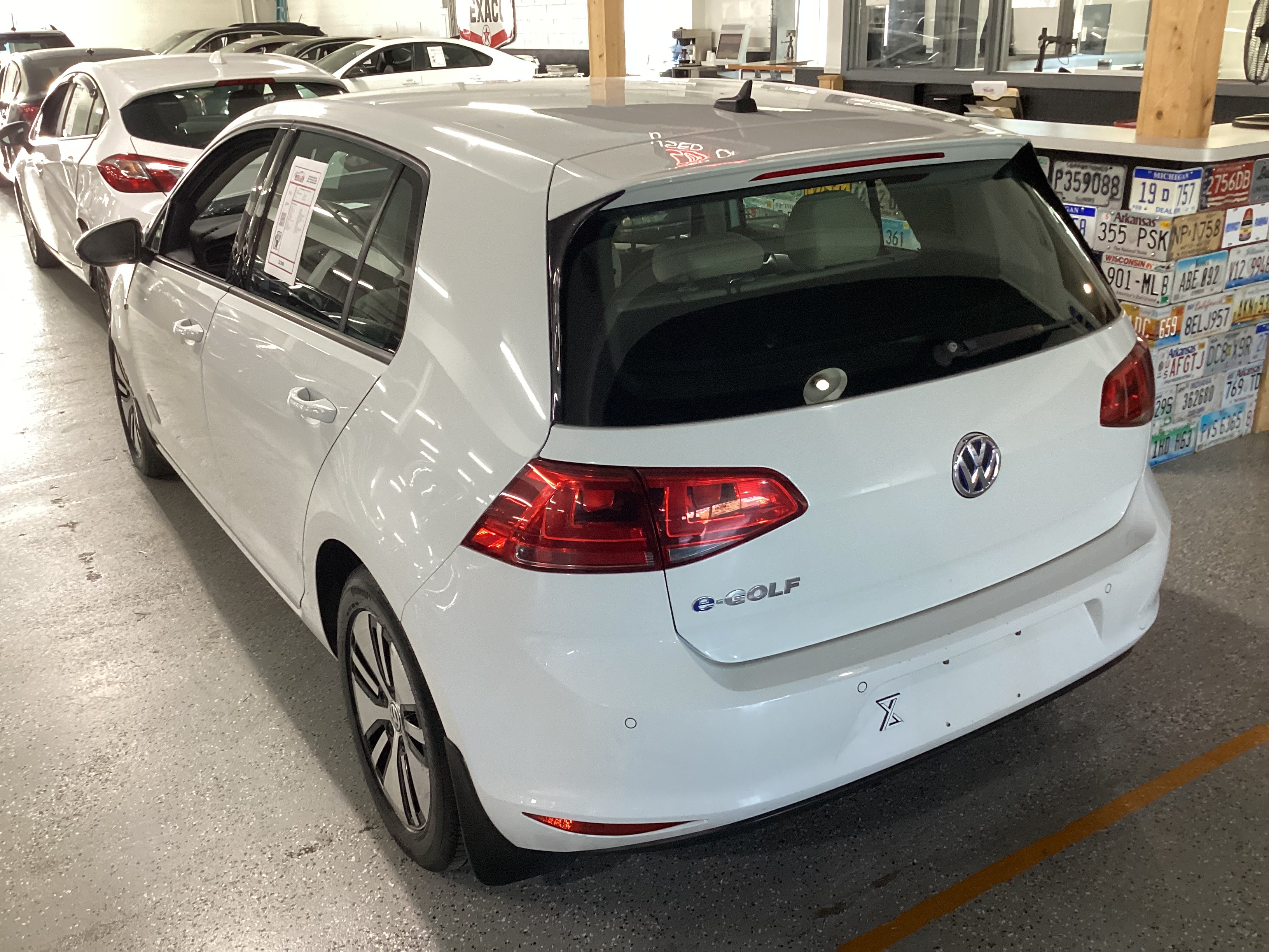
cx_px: 634
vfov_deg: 45.4
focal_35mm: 31
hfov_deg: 58.4
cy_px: 476
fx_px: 1136
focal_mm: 3.3
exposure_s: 1/50
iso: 200
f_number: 2.4
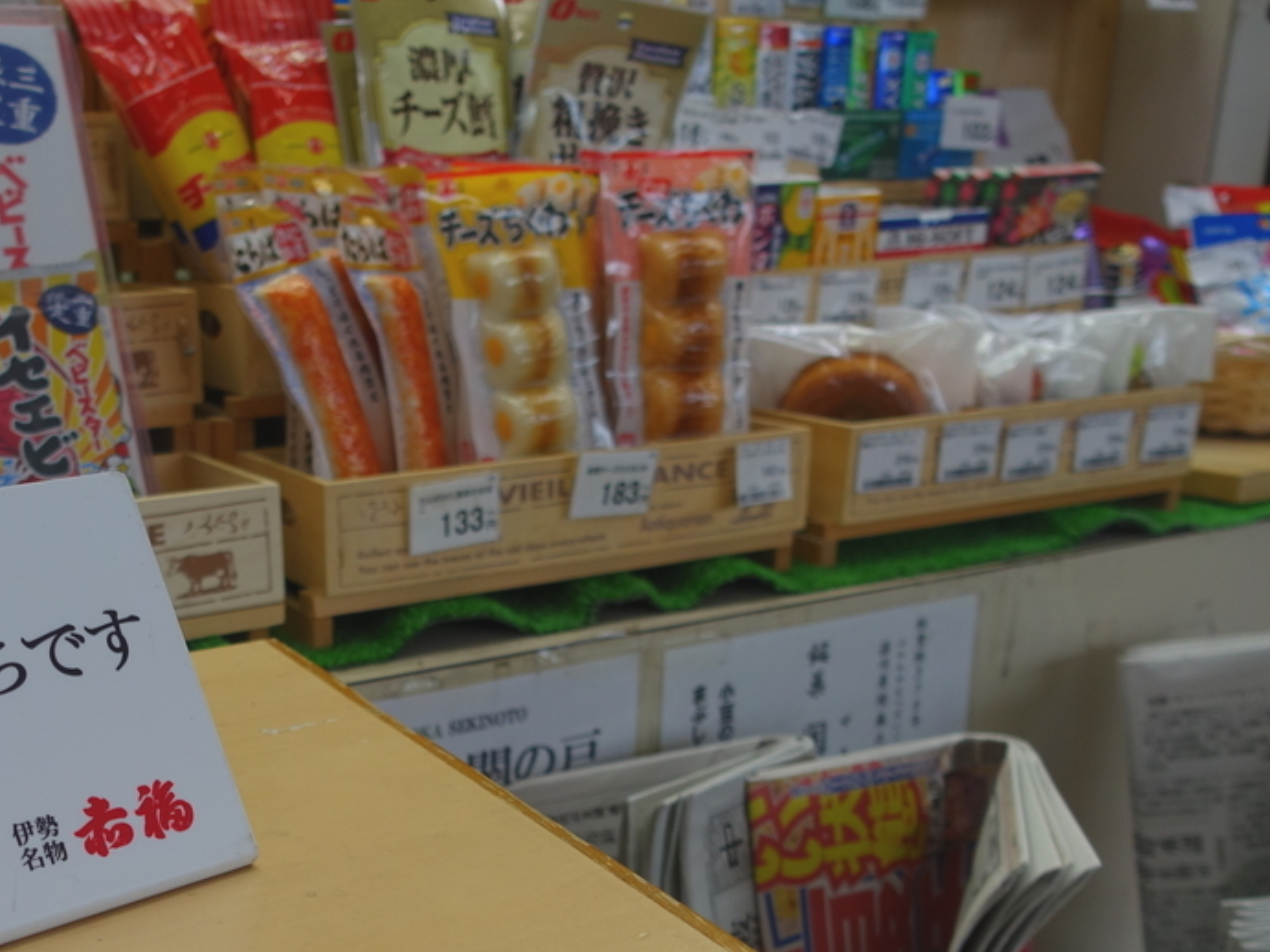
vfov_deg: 35.1
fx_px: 1468
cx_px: 365
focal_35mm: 40
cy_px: 725
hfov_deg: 45.6
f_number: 2.5
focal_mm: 8.8
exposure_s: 1/160
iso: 125
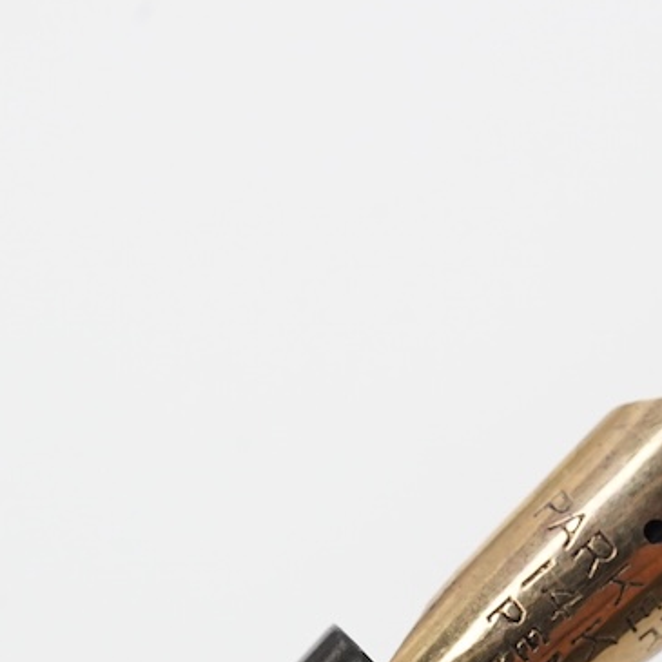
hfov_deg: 14.6
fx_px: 2553
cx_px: 581
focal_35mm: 118
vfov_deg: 14.7
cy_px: 568
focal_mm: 30
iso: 640
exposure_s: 1/100
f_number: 22
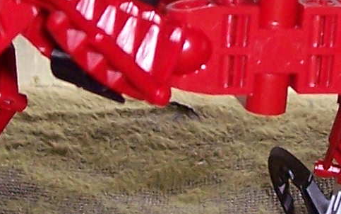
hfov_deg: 11.0
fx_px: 1775
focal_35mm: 191
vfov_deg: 6.9
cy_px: 31
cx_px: 194
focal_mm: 5.6
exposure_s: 1/60
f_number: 2.7
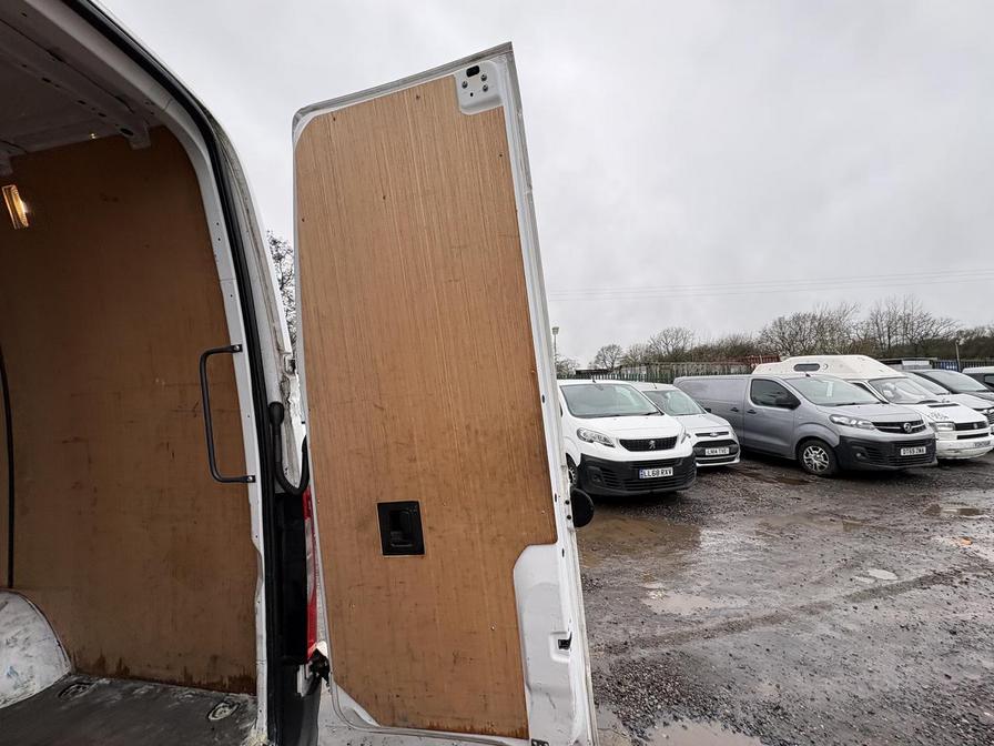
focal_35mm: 14
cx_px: 497
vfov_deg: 85.7
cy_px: 373
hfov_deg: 102.1
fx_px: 402
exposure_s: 1/192
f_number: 2.2
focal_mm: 2.22
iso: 40
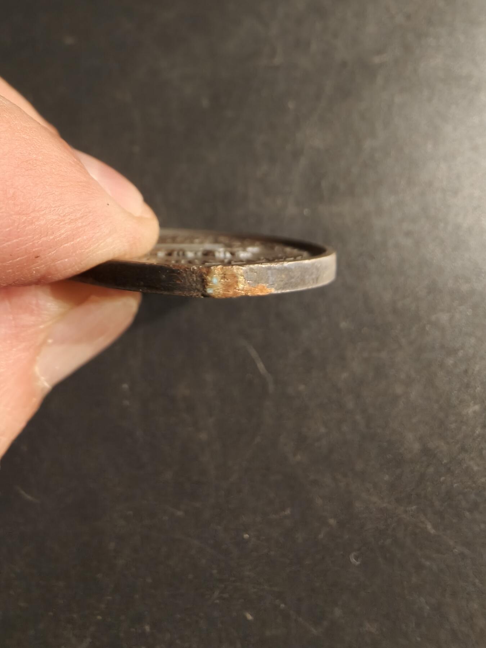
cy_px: 324
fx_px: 431
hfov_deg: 58.9
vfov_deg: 73.9
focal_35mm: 23
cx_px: 243
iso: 200
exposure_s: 1/63
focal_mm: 2.32
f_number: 2
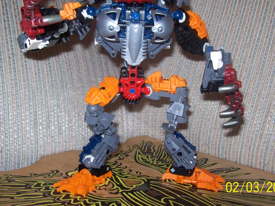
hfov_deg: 42.1
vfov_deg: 32.1
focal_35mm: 45
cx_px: 146
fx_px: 357
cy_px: 84
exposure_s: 1/64
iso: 80
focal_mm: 6
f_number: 2.7
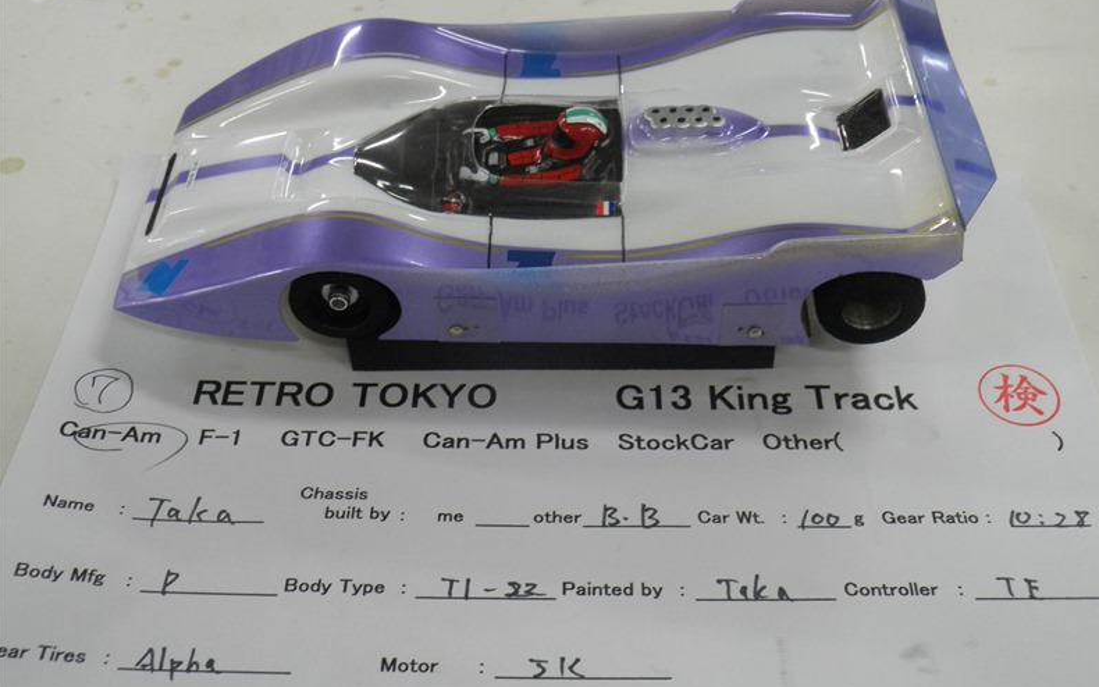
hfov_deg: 45.3
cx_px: 554
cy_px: 310
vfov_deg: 29.2
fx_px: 1318
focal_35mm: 44
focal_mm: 7.3
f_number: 3.9
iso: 200
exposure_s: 1/25
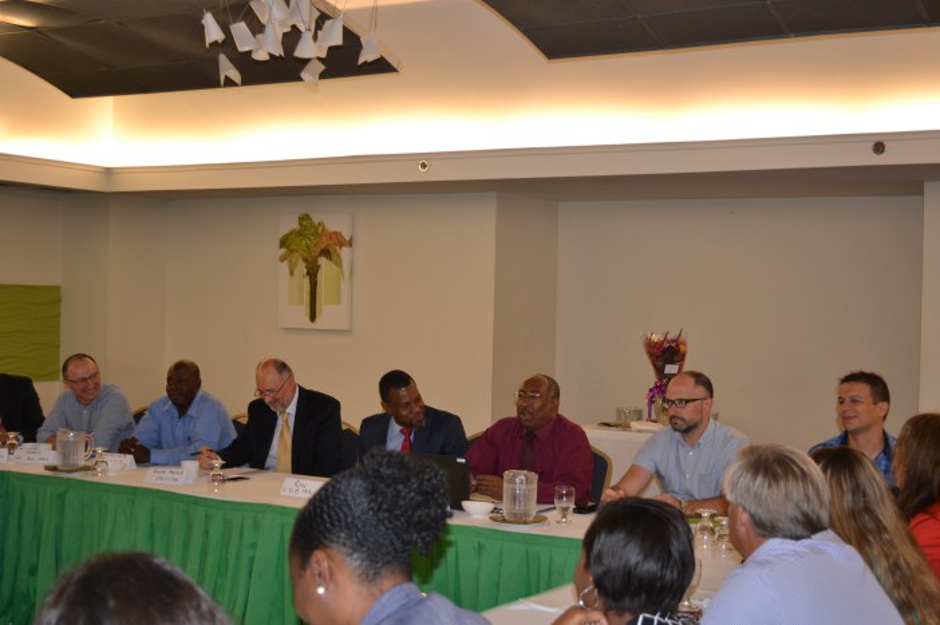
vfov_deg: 25.7
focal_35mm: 52
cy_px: 312
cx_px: 470
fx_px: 1370
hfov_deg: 37.9
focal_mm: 35
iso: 450
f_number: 5
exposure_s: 1/60
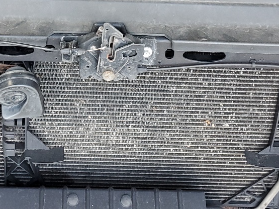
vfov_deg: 18.3
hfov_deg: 25.9
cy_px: -61
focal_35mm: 75
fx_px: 604
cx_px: 103
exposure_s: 1/120
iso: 71
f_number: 1.5
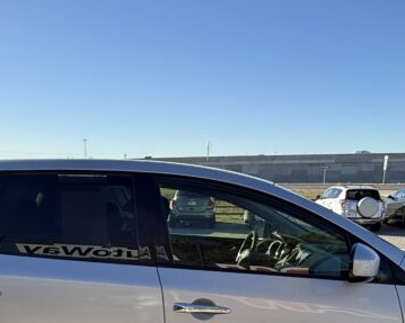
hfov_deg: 46.7
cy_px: 269
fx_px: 467
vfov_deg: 36.6
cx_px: 174
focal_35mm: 39
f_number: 2.2
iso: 50
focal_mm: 2.22
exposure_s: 1/1259
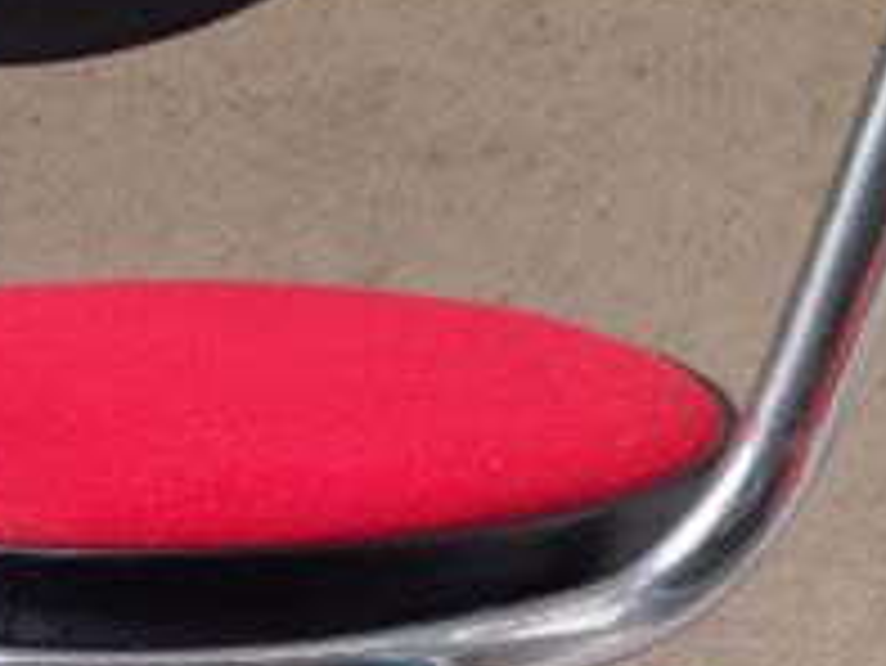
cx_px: 148
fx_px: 1665
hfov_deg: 29.0
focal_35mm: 65
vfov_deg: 21.5
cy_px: 731
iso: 100
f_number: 2
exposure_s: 1/50
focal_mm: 4.6
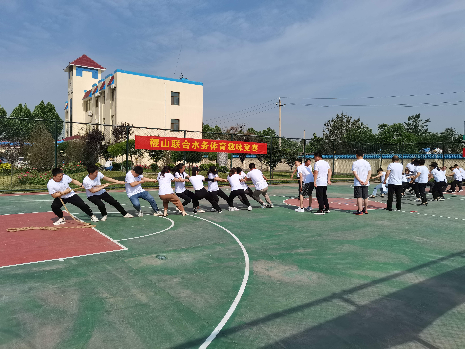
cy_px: 174
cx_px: 232
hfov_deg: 67.3
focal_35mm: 26
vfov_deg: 53.1
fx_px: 349
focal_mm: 5.58
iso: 50
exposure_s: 1/3049
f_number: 1.8
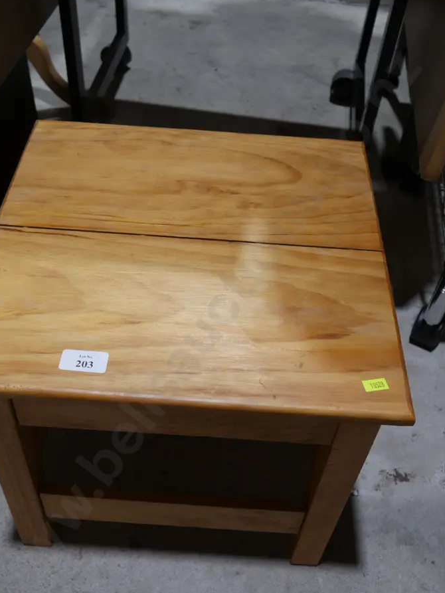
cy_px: 332
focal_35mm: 39
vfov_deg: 47.8
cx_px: 206
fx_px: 668
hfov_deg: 36.8
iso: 200
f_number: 4
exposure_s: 1/100
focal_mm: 17
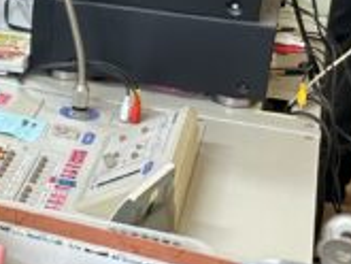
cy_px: -3
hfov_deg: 14.0
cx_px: -417
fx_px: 1116
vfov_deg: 13.3
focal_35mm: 110
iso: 125
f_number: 1.78
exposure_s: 1/60
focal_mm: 6.86
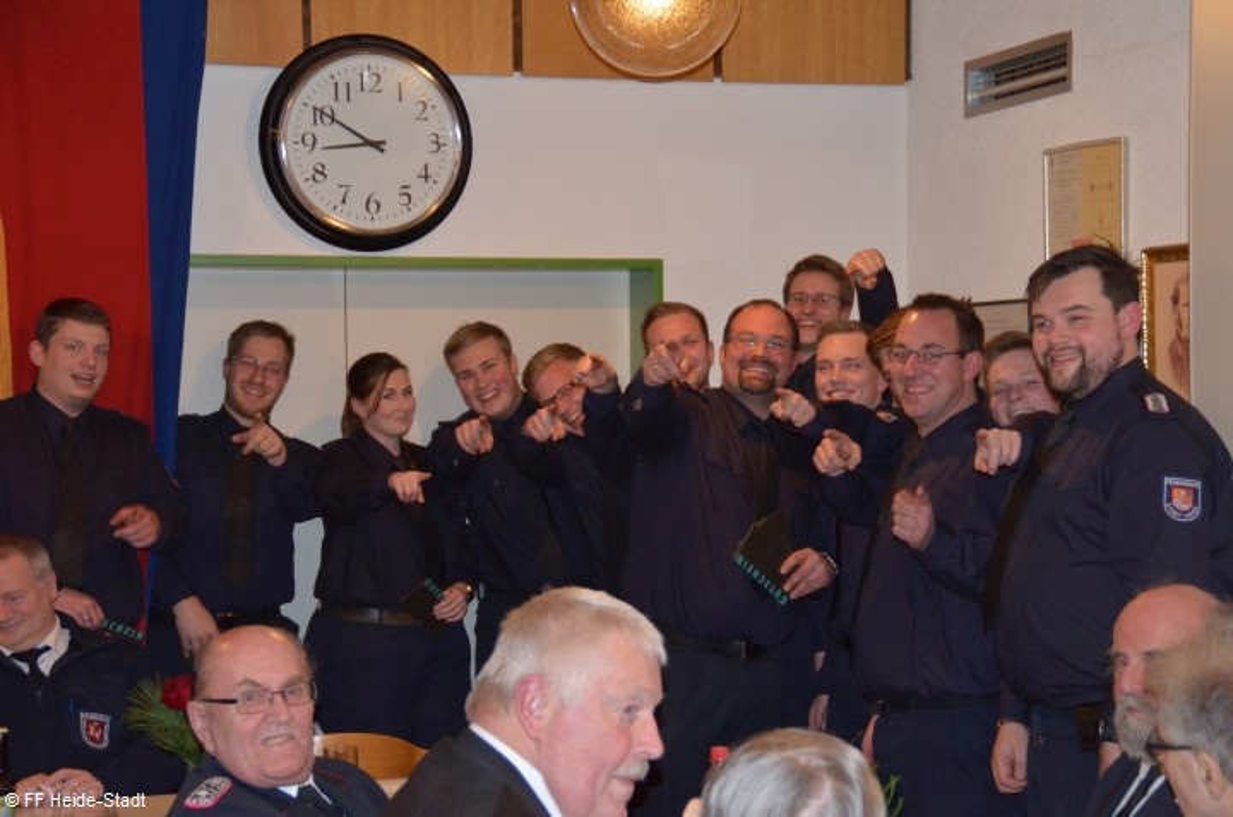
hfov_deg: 28.1
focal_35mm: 72
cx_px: 616
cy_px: 408
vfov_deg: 18.8
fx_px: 2461
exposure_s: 1/60
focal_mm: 48
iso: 800
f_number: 4.8
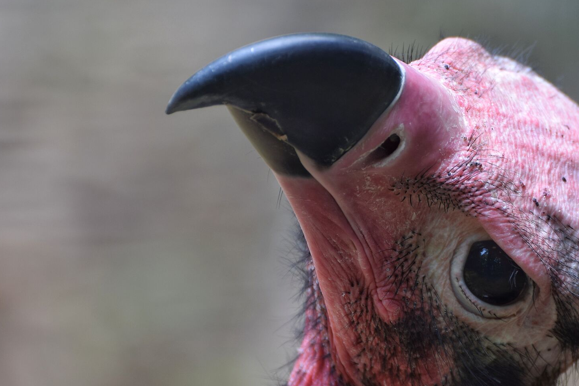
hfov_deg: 3.8
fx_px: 8780
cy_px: 207
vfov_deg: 2.5
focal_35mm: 546
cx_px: 423
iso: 200
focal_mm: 220
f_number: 5.3
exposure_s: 1/80
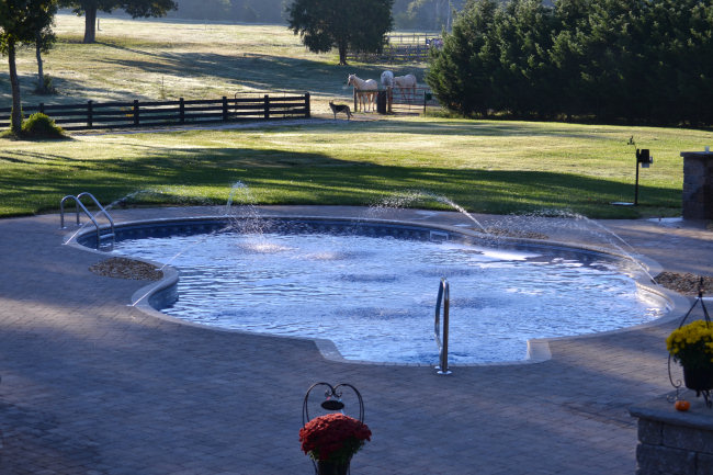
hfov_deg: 24.6
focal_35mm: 82
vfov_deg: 16.5
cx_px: 356
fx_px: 1633
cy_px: 238
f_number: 5.6
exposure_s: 1/125
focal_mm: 55
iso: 100
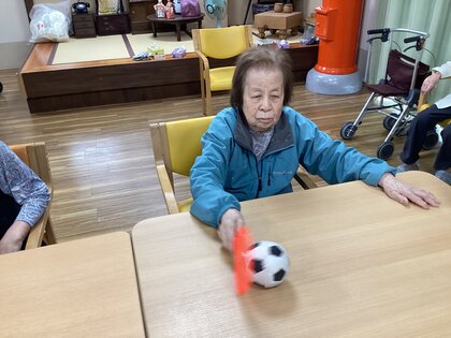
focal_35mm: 31
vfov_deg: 45.4
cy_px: 169
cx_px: 226
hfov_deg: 58.4
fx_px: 404
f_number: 2.4
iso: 80
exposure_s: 1/60
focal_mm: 3.3
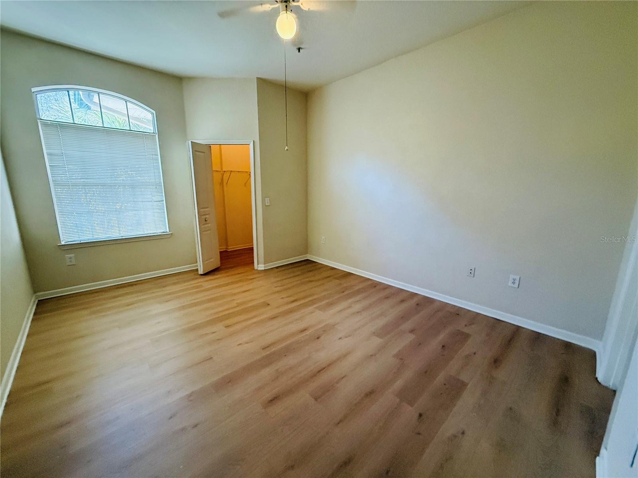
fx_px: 258
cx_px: 319
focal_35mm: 14
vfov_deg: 85.7
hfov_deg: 102.1
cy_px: 239
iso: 640
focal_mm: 2.22
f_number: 2.2
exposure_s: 1/120
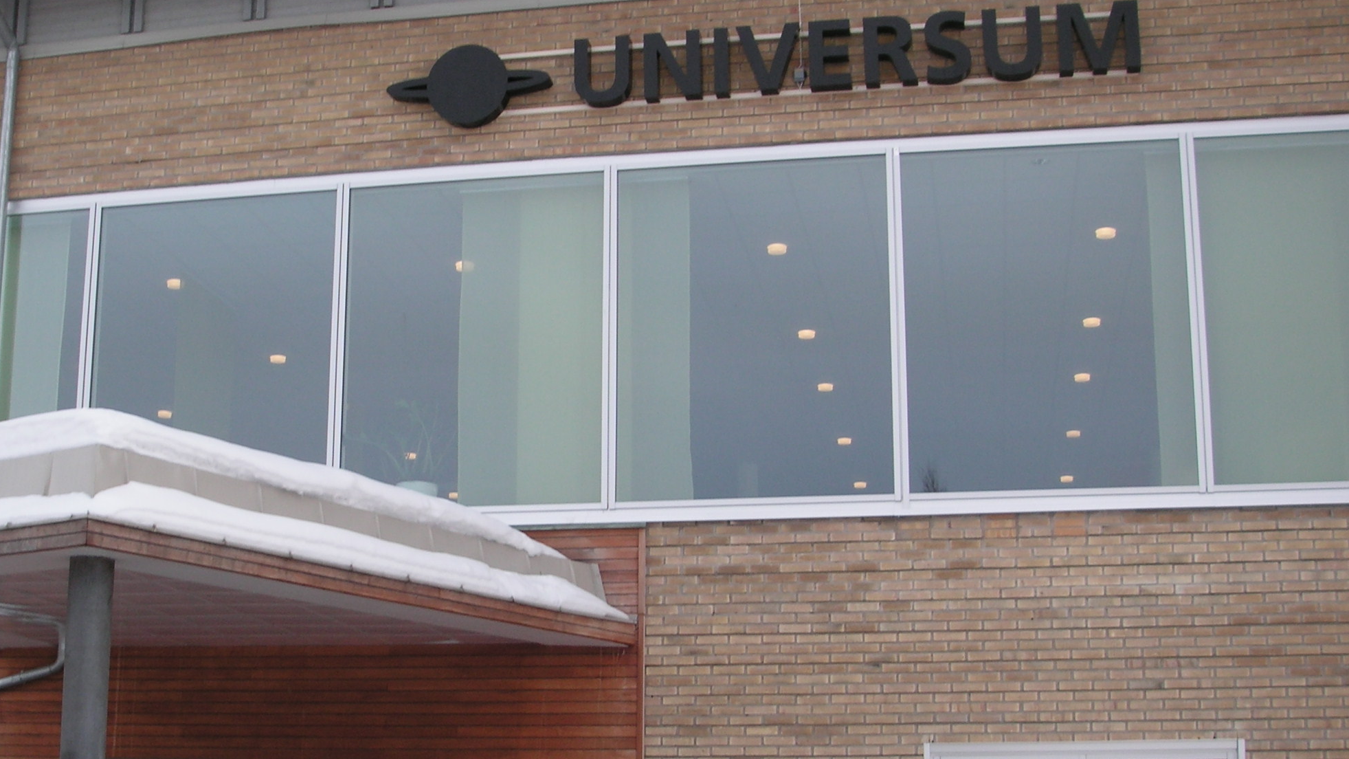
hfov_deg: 38.3
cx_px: 535
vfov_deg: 22.2
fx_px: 1932
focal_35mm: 54
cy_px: 483
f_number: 3.3
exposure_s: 1/180
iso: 50
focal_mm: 6.3
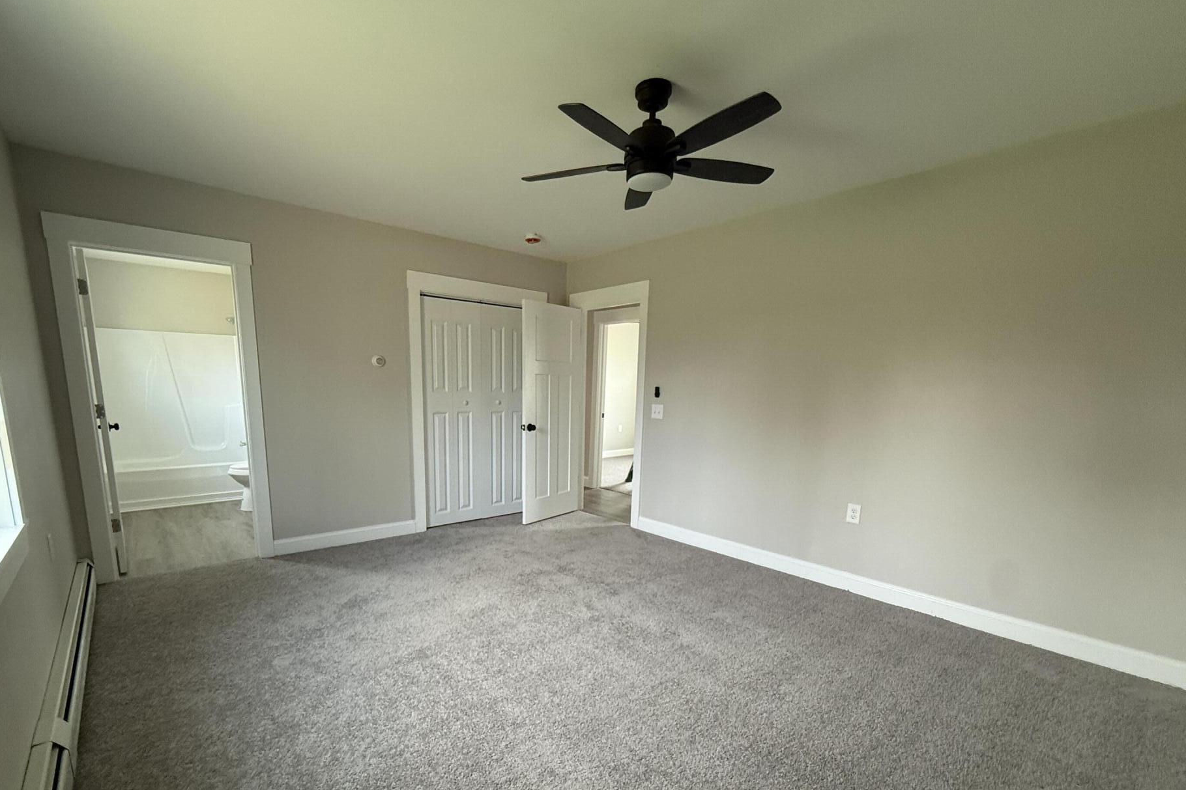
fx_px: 527
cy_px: 479
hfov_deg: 96.5
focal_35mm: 16
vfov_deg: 72.8
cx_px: 545
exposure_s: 1/99
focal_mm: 2.22
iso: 320
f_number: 2.2
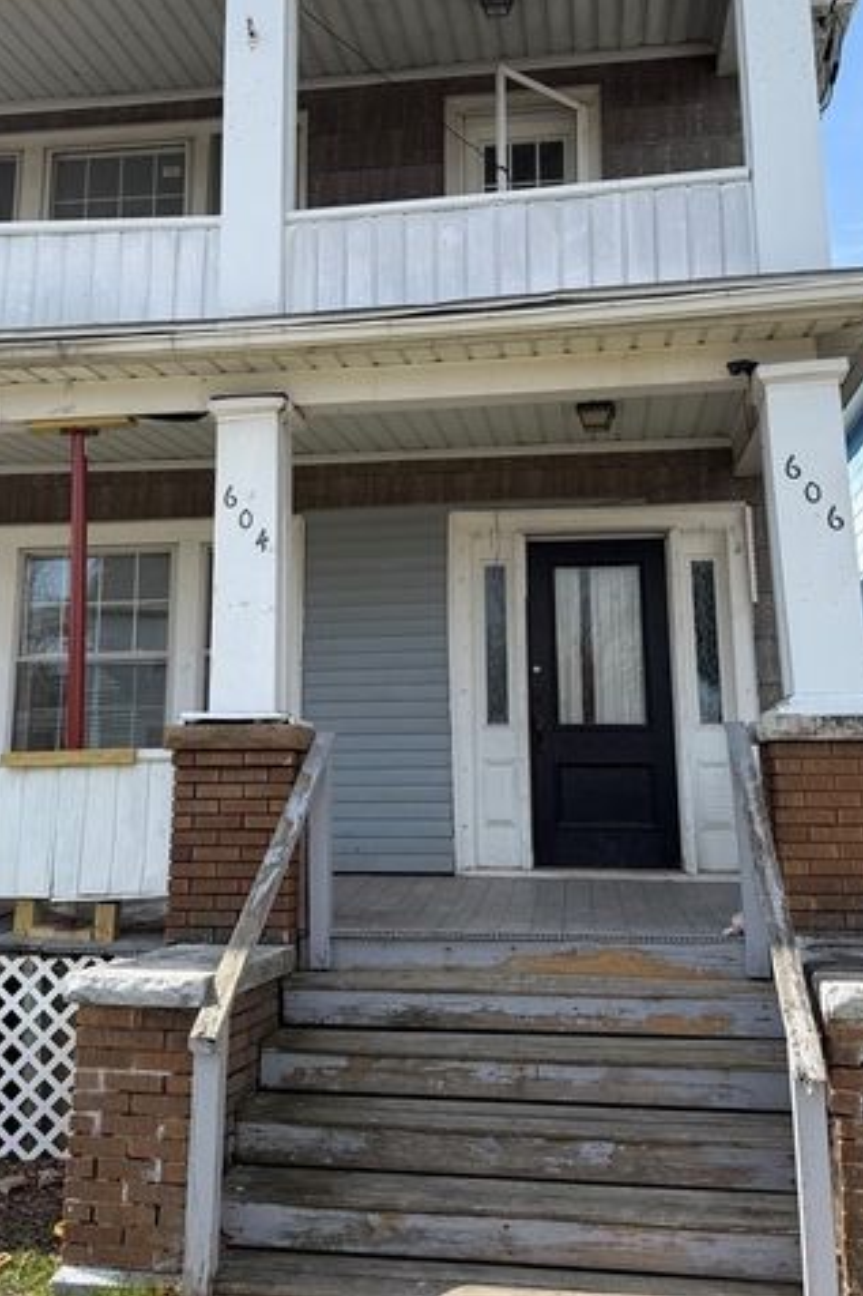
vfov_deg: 54.0
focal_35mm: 35
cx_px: 408
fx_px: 1259
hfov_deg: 37.8
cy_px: 508
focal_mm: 6.76
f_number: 1.78
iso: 80
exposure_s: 1/3145
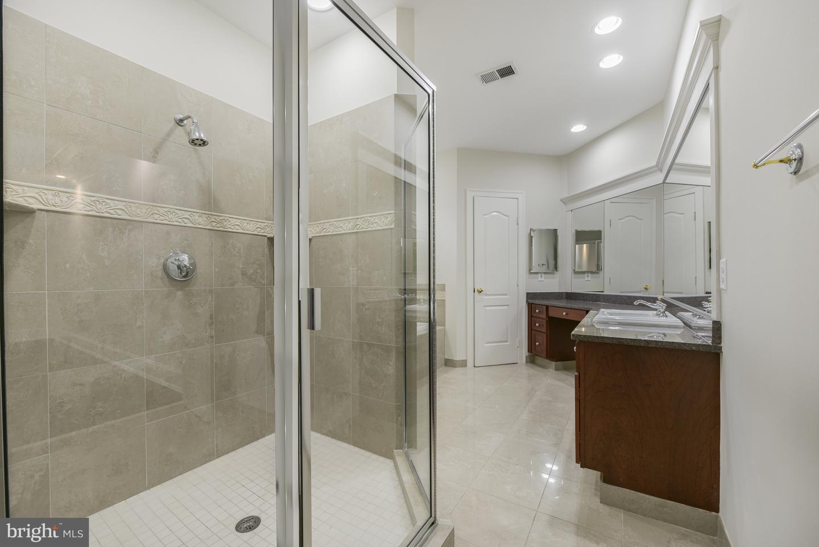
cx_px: 410
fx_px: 319
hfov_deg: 104.2
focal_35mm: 14
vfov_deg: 81.2
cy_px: 274
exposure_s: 1/4
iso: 200
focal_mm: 14
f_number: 8
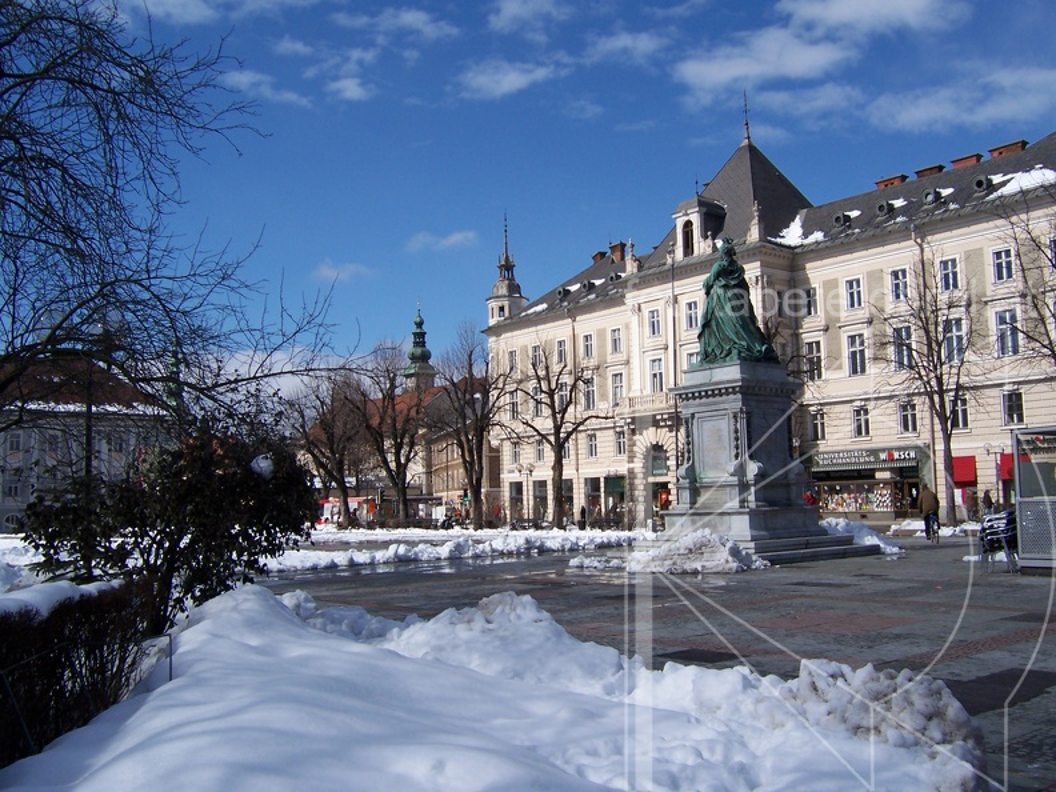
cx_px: 528
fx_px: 1007
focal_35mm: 33
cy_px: 396
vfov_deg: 42.9
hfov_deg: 55.4
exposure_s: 1/750
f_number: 5.6
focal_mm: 5.5
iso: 80
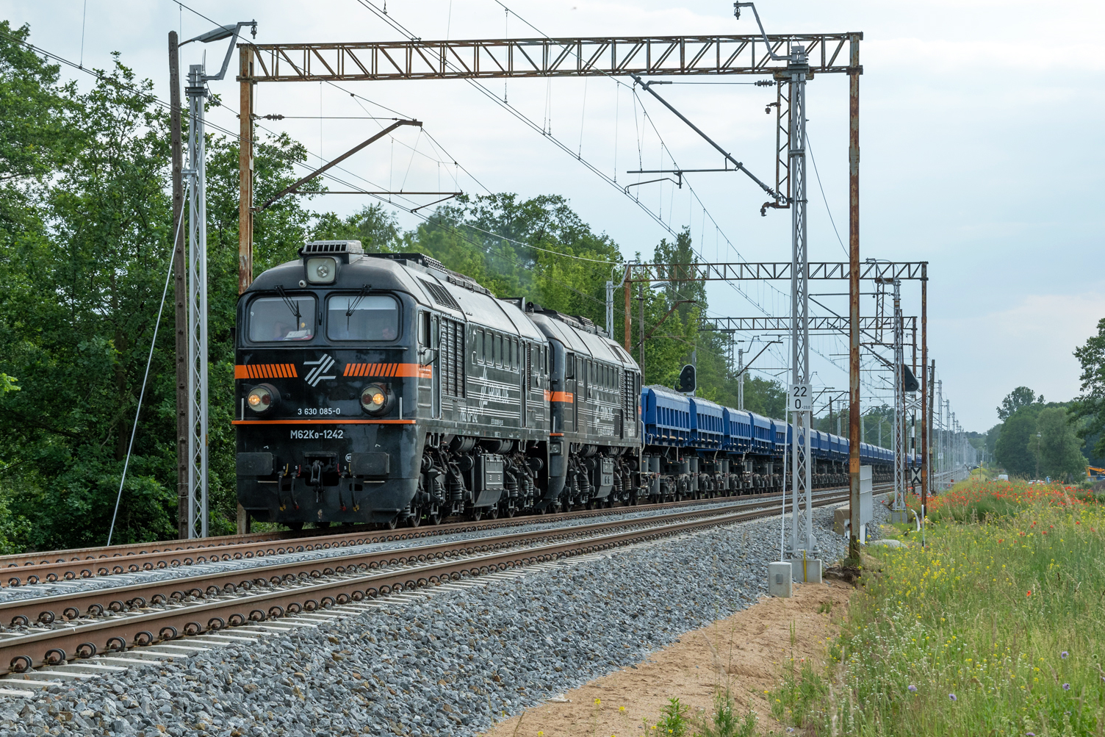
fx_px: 2548
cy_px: 354
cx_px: 536
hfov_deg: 24.5
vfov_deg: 16.5
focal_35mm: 83
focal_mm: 52
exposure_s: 1/400
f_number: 9
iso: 160
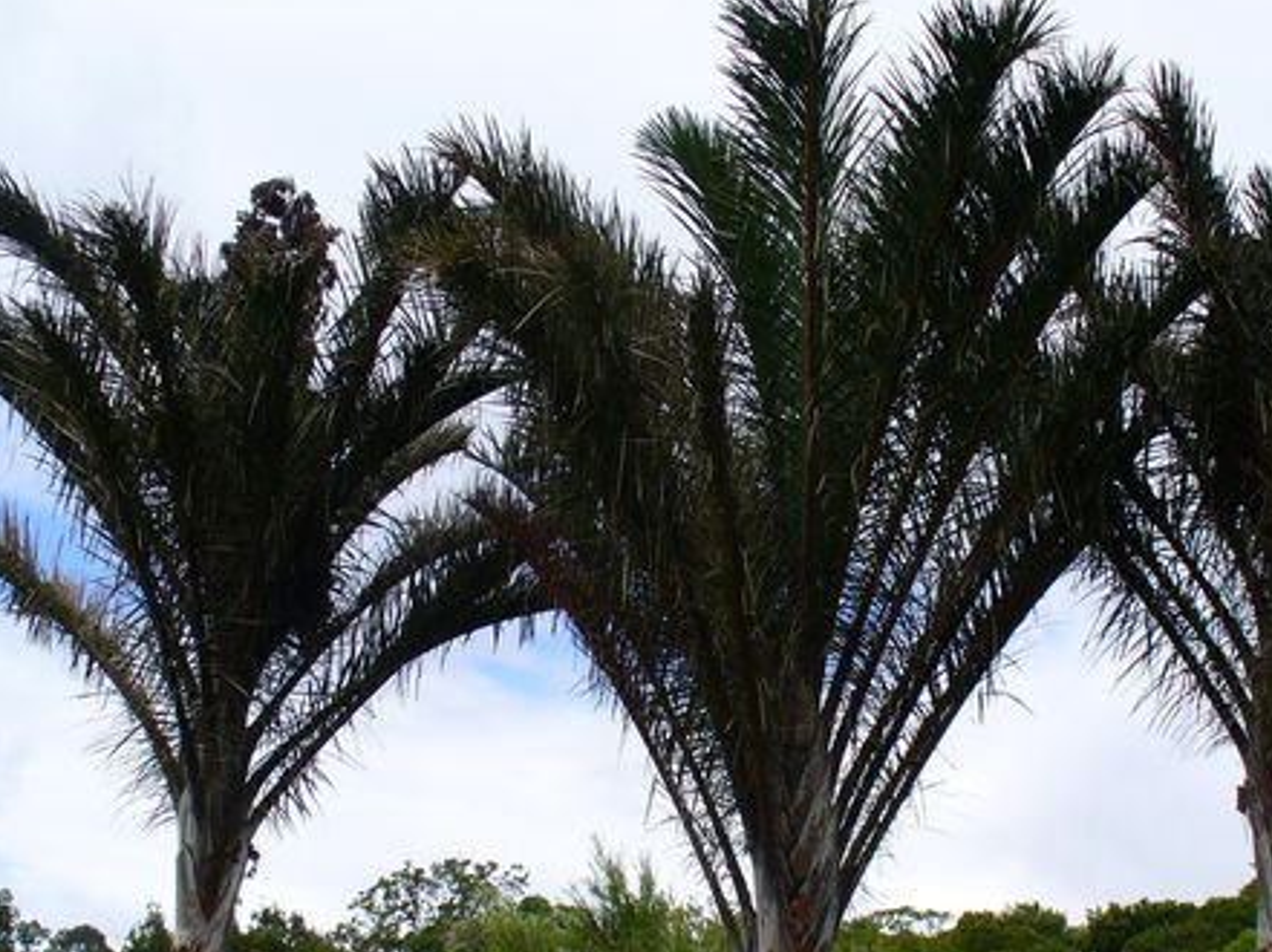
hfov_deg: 34.3
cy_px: 614
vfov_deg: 26.0
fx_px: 2056
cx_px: 725
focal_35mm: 56
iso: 80
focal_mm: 6.1
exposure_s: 1/320
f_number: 5.6
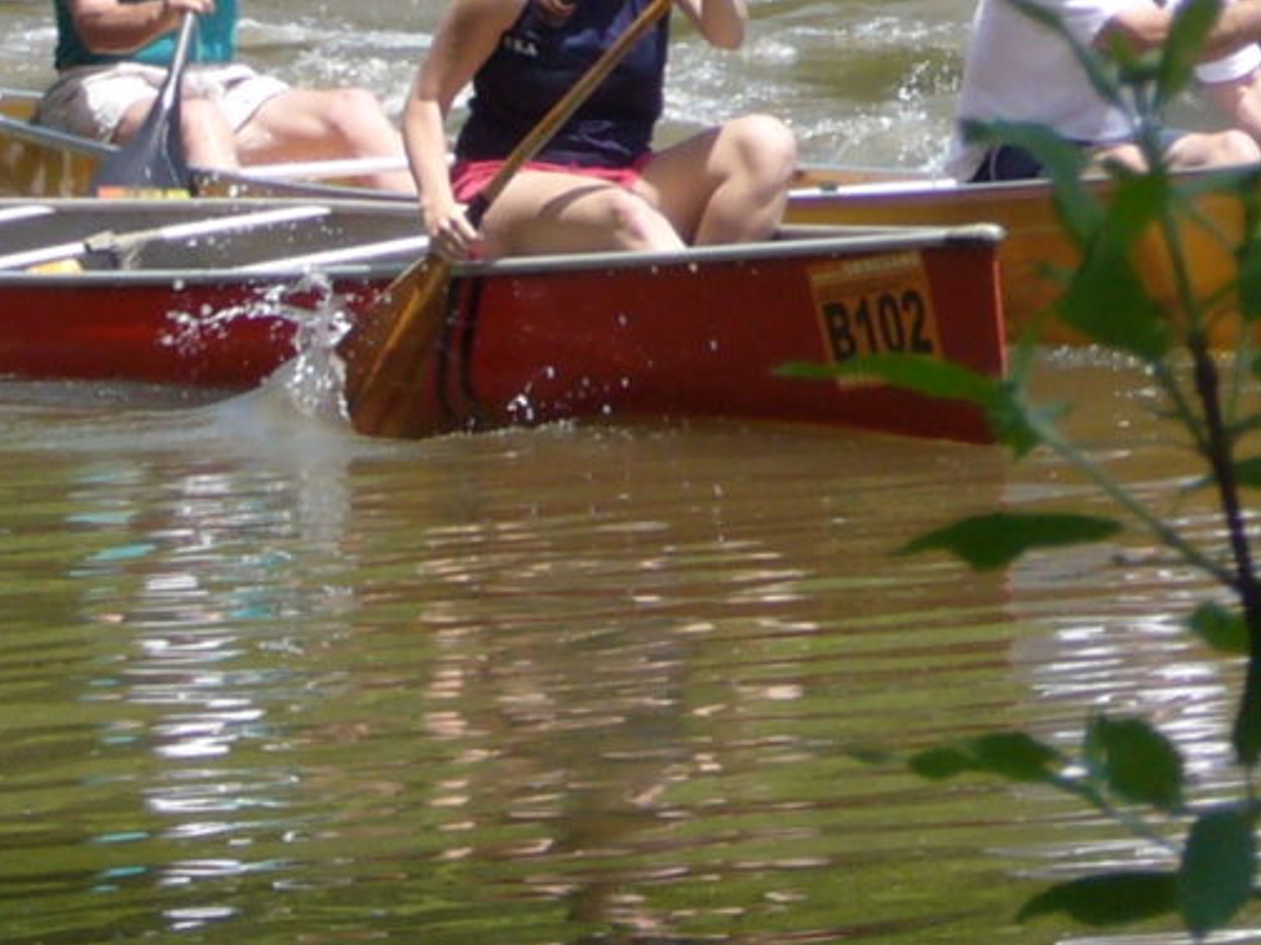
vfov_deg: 3.4
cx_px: 1454
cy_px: -40
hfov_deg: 4.6
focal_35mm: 434
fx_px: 15806
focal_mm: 16.8
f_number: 5.6
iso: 80
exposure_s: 1/250
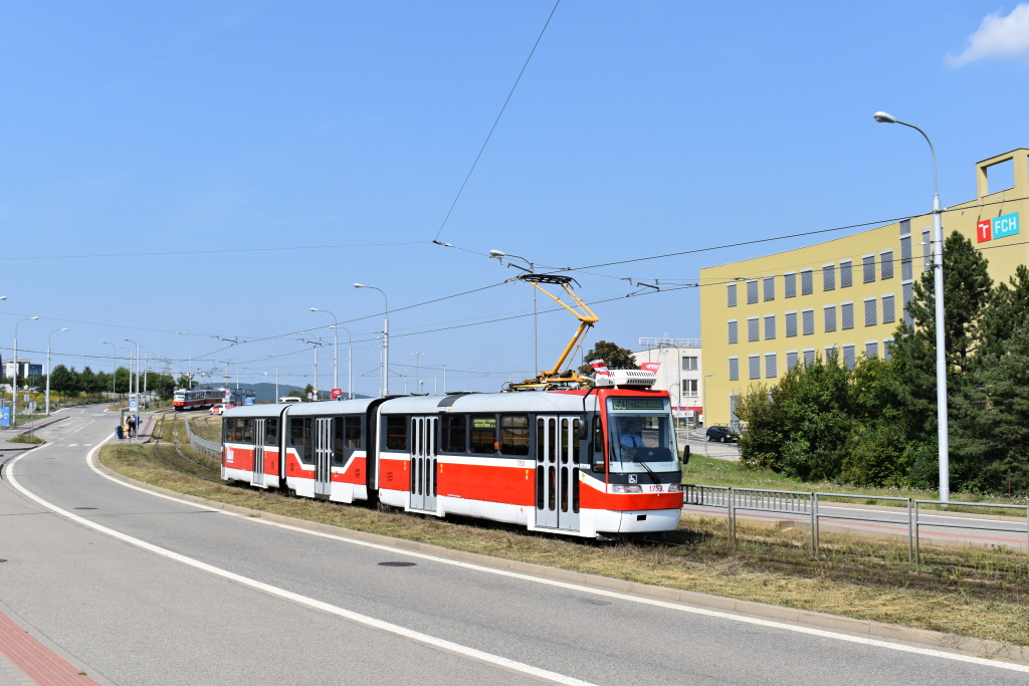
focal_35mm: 40
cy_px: 343
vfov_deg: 33.0
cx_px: 514
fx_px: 1158
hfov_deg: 47.9
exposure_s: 1/400
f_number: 10
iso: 200
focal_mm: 27
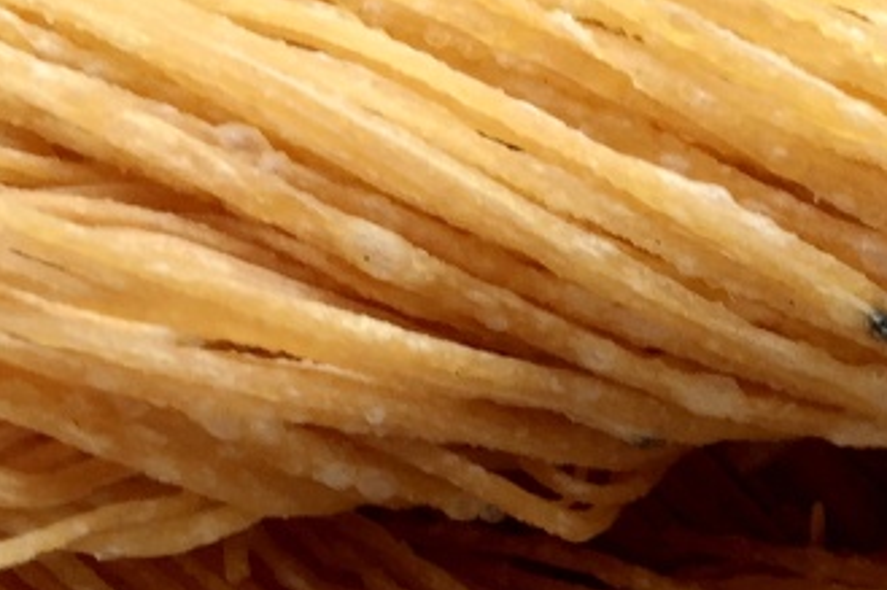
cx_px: 1095
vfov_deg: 12.3
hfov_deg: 17.6
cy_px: 628
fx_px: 2709
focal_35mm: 110
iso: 32
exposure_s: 1/50
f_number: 2.2
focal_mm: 4.15
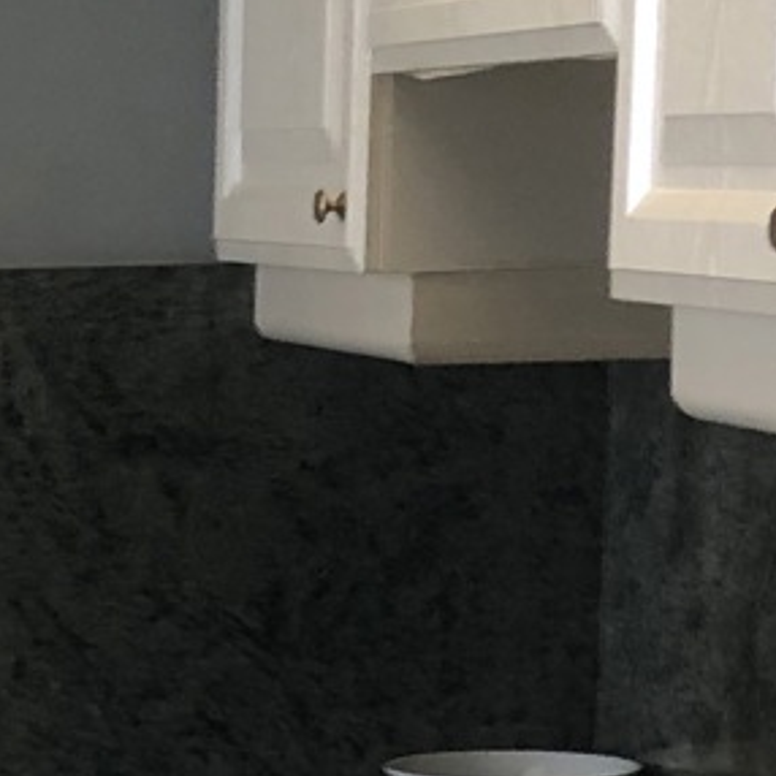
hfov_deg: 10.2
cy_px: 1167
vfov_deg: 10.2
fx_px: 4210
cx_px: -423
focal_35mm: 166
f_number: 1.8
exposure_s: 1/30
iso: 32
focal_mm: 3.99
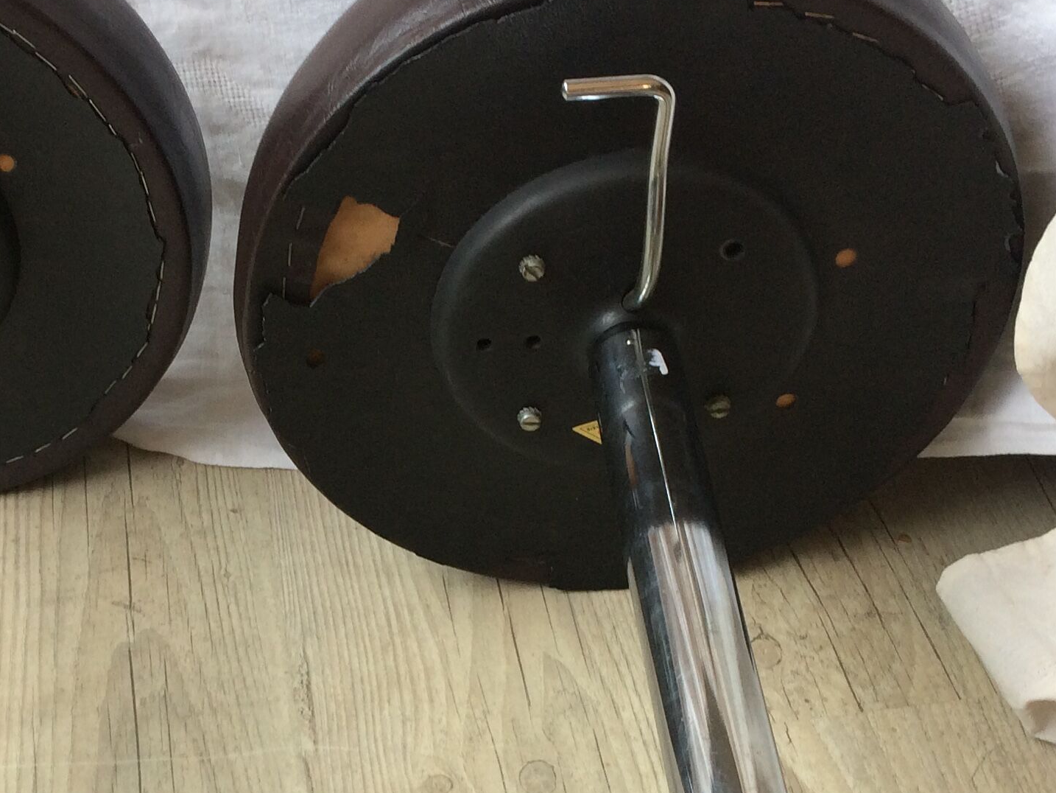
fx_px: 2014
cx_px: 269
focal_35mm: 66
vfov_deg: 22.1
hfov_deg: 29.0
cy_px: 573
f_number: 2.2
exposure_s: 1/100
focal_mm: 4.15
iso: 64
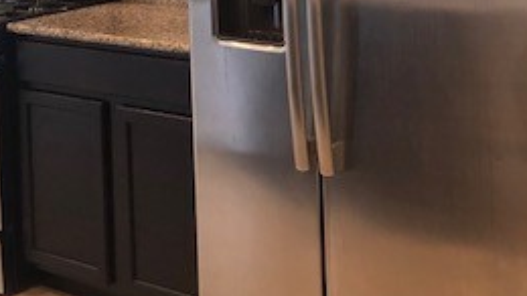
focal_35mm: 75
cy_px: -101
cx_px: 53
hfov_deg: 27.2
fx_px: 1048
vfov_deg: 15.2
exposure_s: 1/20
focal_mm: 3.99
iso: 40
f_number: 1.8
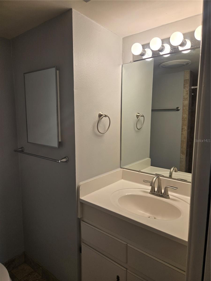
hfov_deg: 58.9
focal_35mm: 23
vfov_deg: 73.9
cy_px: 140
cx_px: 106
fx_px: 187
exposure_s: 1/120
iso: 64
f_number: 1.8
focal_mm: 5.4
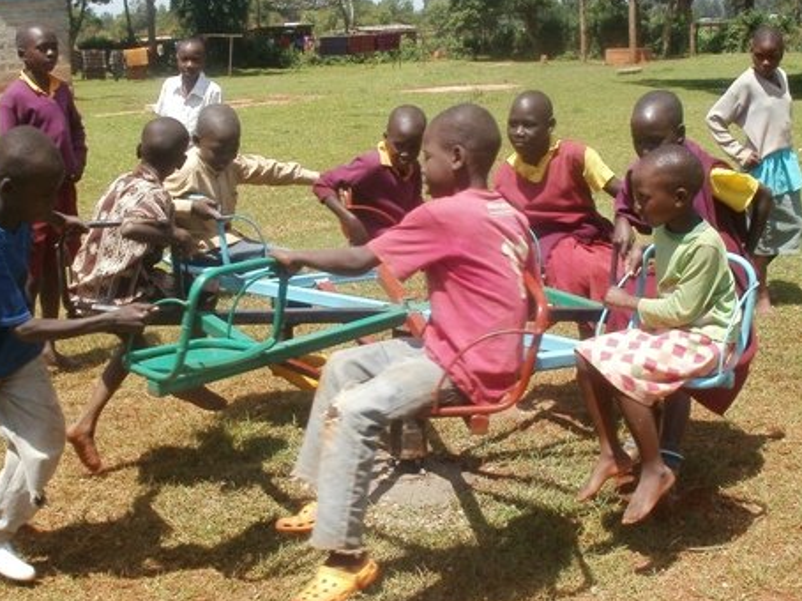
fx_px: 1181
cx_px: 377
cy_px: 308
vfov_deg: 28.5
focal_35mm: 51
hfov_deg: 37.5
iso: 100
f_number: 5.6
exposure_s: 1/250
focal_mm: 6.3
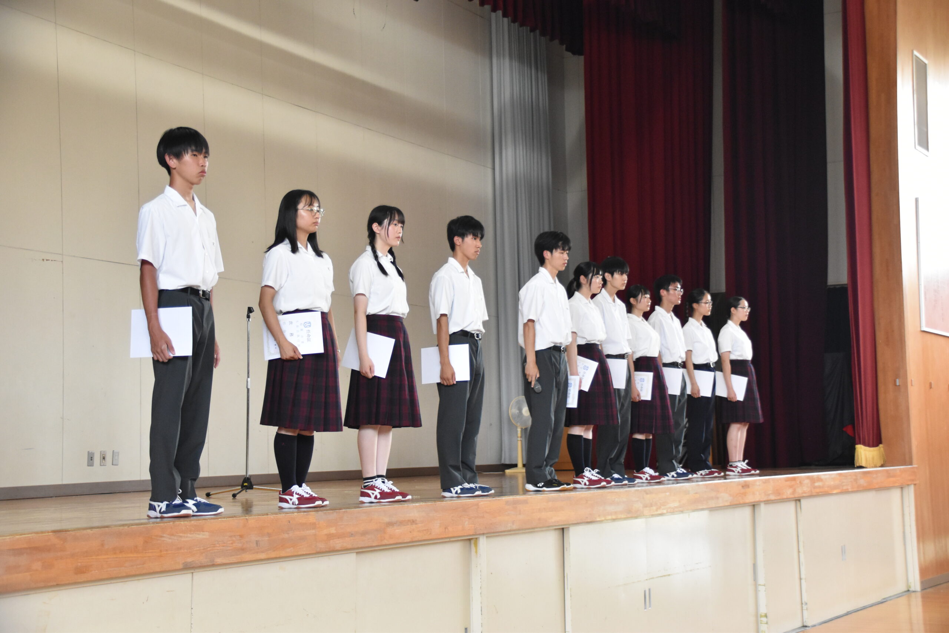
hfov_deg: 30.5
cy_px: 316
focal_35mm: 66
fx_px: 1740
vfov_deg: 20.6
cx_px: 474
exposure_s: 1/320
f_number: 4.5
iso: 2500
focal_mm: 44
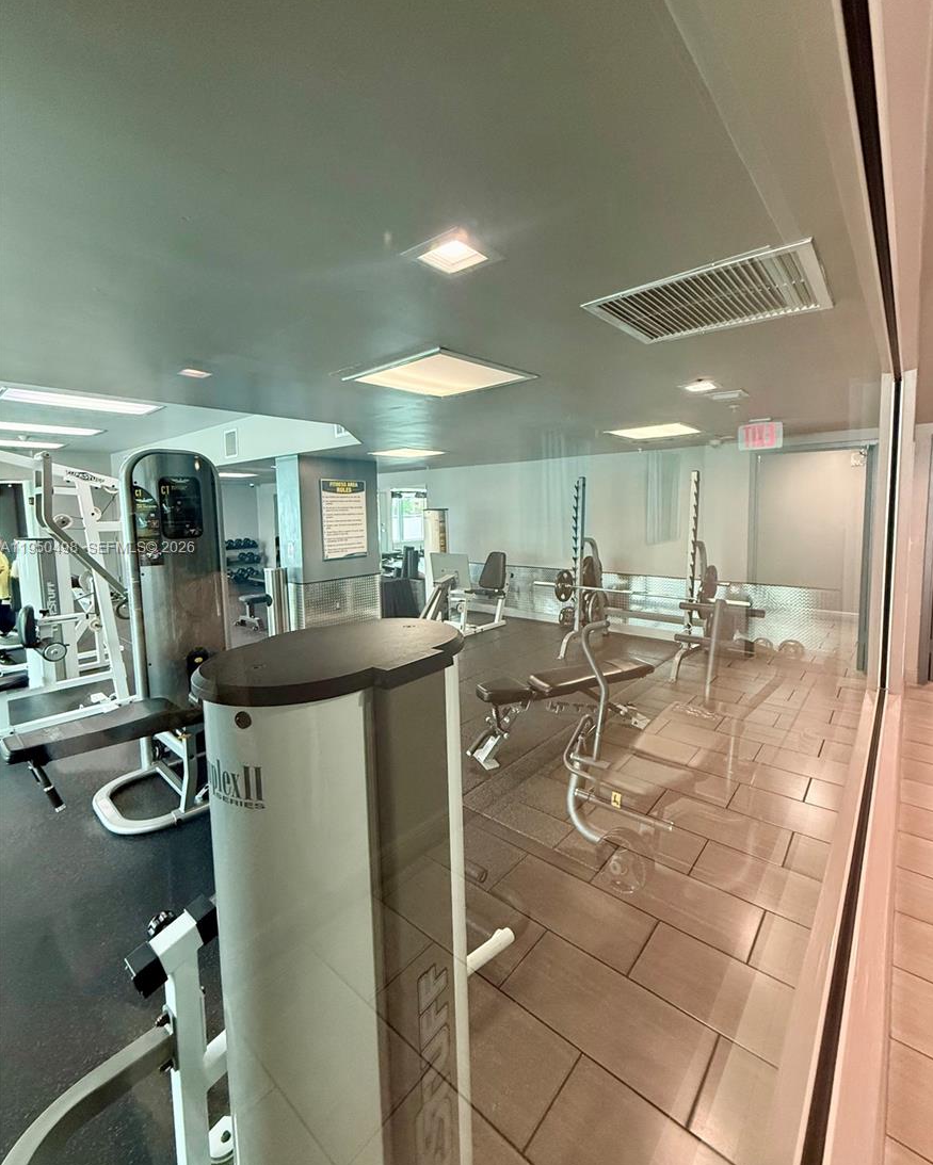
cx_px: 478
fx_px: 518
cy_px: 549
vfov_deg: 96.7
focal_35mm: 15
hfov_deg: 84.0
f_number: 2.2
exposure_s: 1/120
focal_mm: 2.22
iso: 500
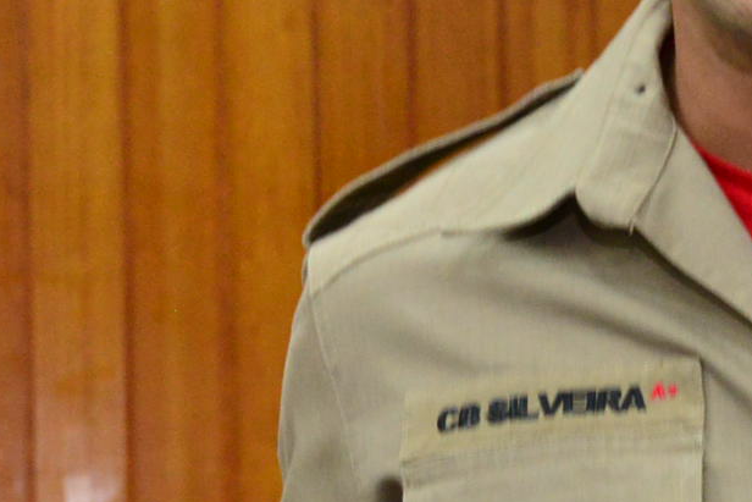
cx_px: 868
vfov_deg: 8.0
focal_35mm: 171
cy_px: 425
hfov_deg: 11.8
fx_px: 3573
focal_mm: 35
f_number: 6.3
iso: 2500
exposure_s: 1/60
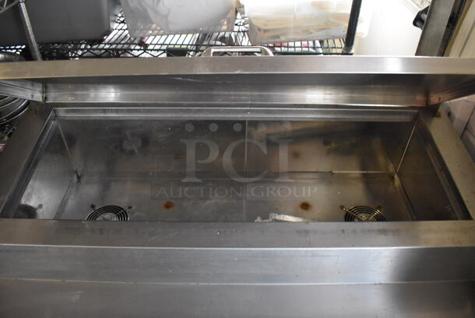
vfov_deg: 48.0
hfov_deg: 67.3
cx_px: 238
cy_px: 159
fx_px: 357
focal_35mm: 27
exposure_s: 1/125
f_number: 3.5
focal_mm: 18
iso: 4000
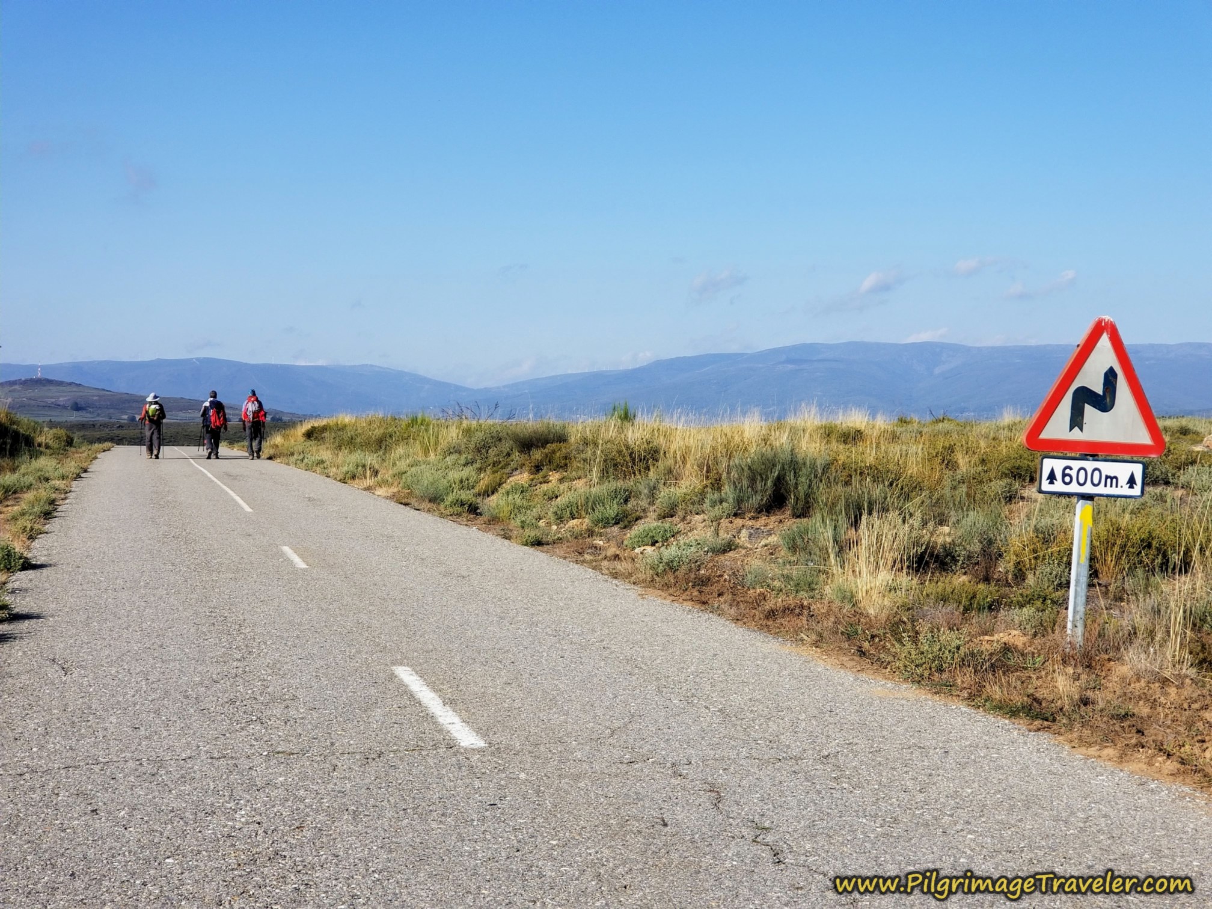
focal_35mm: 52
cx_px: 606
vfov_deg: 28.0
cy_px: 454
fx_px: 1821
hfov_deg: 36.8
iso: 25
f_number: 2.4
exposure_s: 1/782
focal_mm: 6
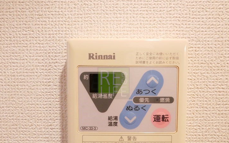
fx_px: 131
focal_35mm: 21
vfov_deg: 56.9
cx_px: 114
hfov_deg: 82.3
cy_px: 83
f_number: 4
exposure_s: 1/40
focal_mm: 7
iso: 3200
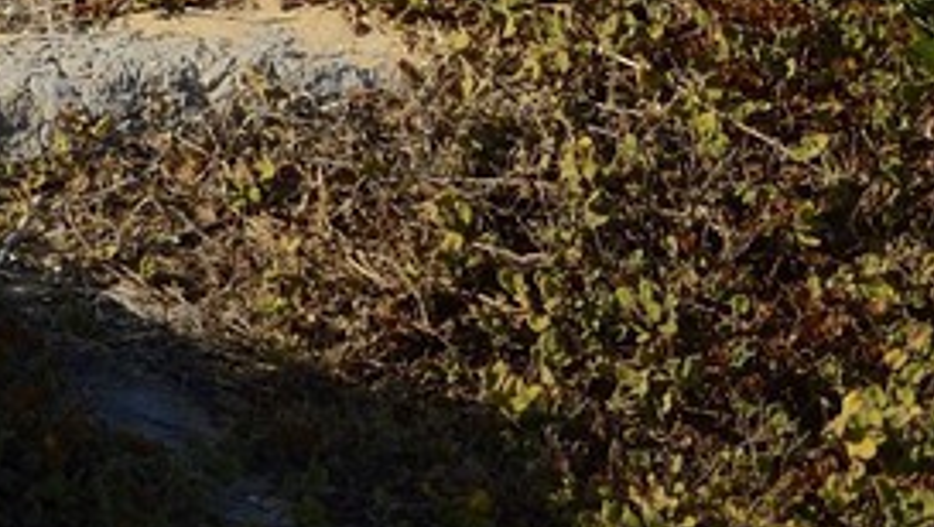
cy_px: -1187
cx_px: -1635
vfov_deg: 5.7
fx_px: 4857
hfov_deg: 9.3
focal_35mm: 196
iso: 200
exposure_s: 1/400
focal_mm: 32
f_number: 10
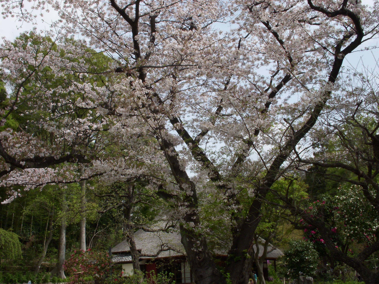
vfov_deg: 37.7
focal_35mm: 38
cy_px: 142
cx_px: 190
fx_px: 416
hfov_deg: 49.0
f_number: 6.6
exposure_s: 1/400
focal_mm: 6.3
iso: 100
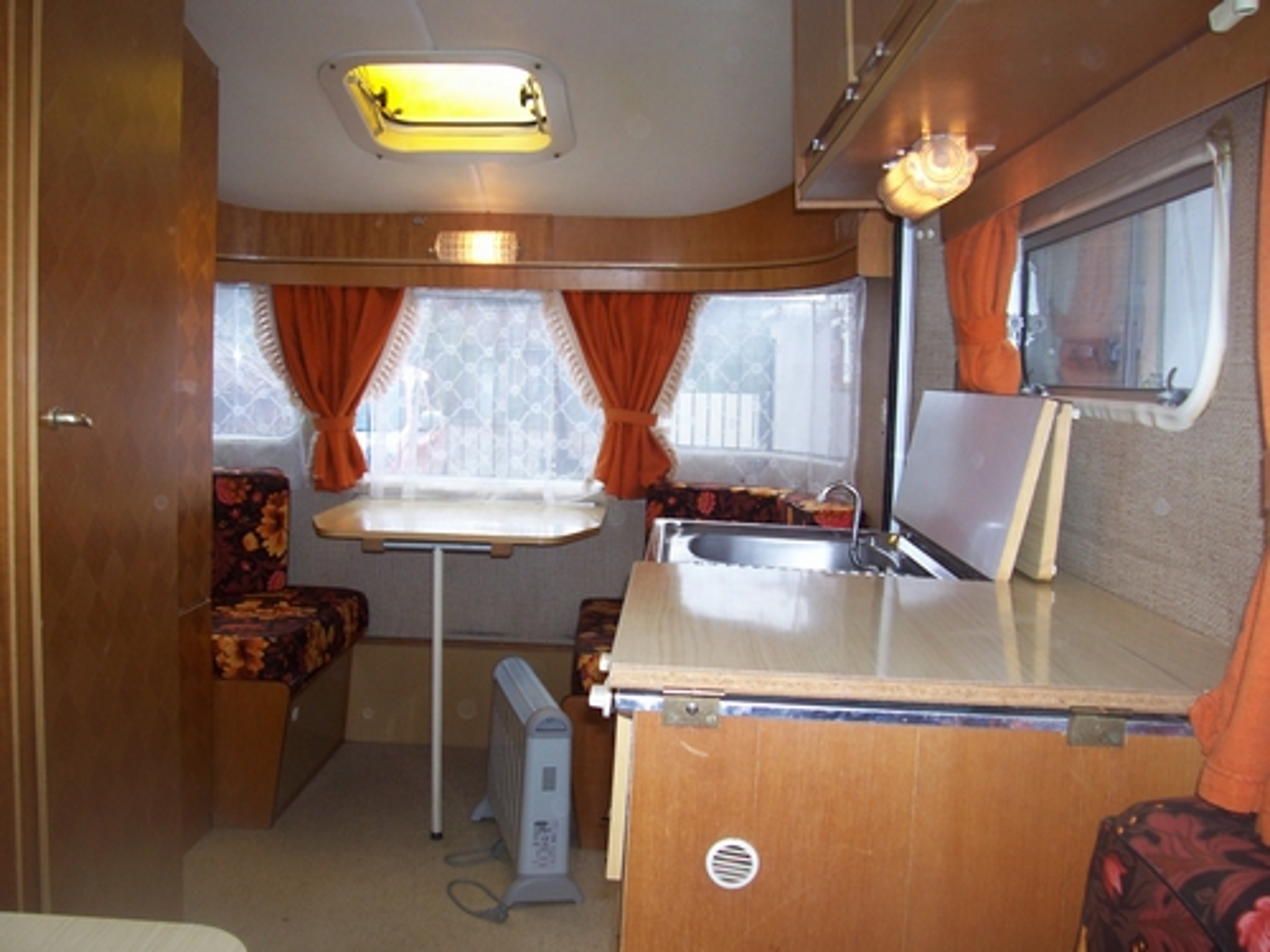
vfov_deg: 41.8
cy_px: 476
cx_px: 635
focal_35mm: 34
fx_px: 1247
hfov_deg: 54.0
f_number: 2.7
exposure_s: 1/64
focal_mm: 5.6
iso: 80
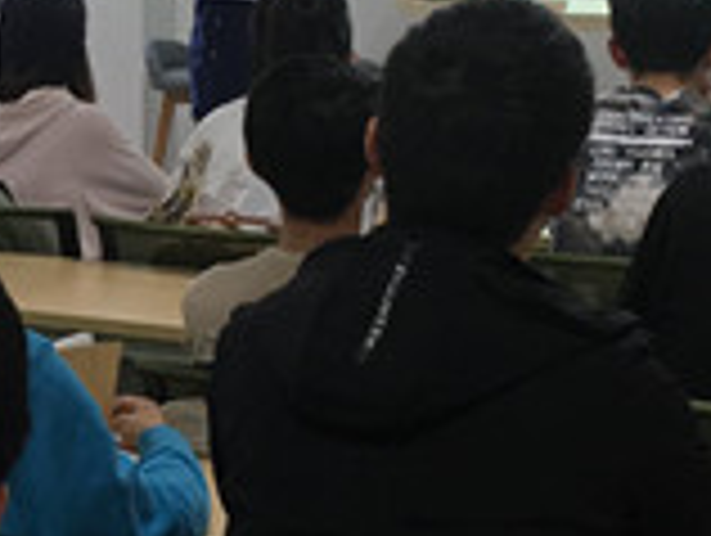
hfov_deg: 17.3
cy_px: 158
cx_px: -54
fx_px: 2263
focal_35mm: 110
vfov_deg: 13.5
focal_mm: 4.15
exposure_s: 1/33
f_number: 2.2
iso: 40
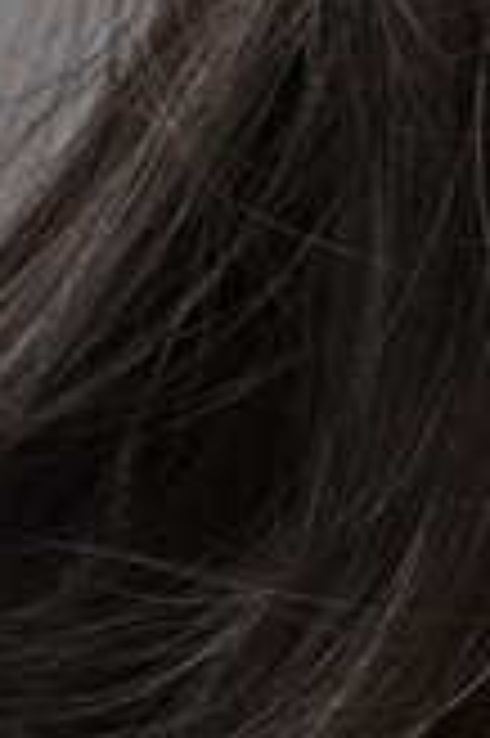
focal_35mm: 623
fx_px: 12746
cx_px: 1245
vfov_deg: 3.3
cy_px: 1562
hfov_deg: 2.2
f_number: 13
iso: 100
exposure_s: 1/125
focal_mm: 85
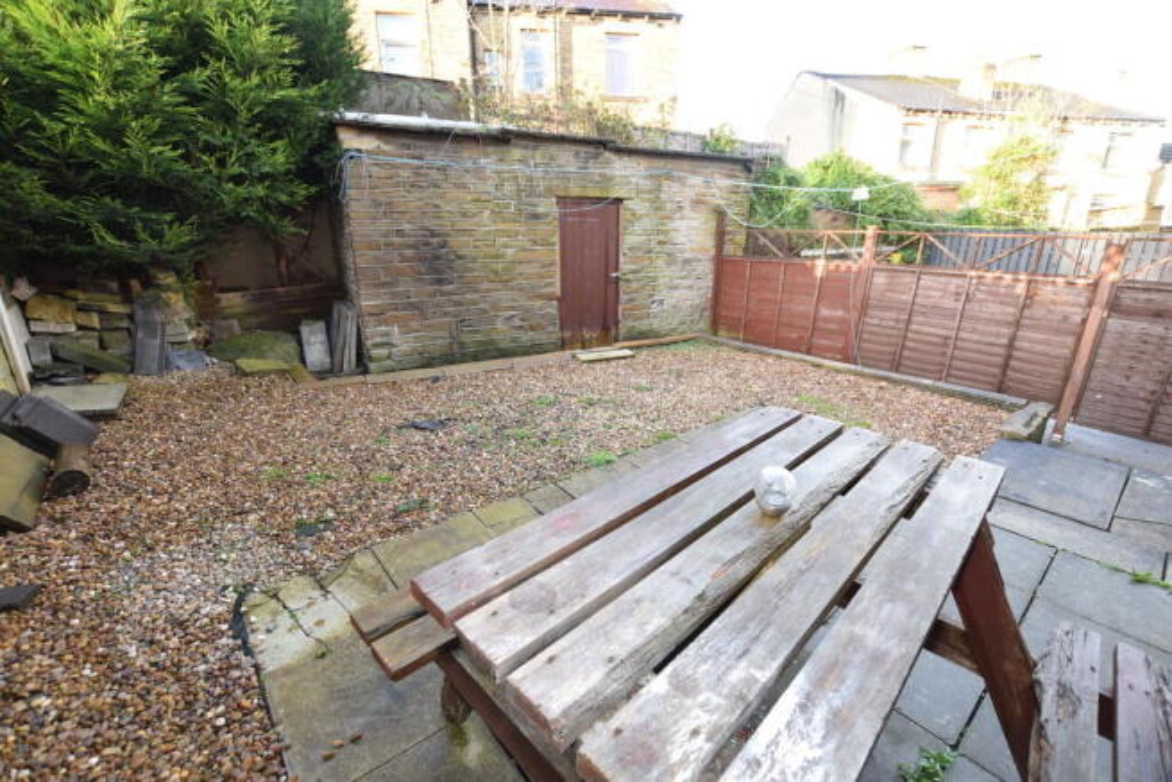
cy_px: 391
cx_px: 586
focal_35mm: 15
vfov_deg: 77.4
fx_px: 488
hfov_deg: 100.4
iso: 500
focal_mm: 10
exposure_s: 1/80
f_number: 5.6
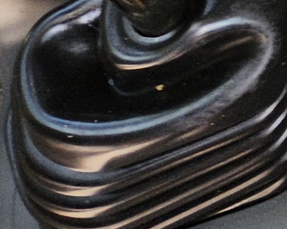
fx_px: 1529
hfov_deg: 7.8
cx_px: 1078
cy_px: -456
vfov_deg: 7.5
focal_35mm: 180
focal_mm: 5.4
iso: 25
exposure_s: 1/100
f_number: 1.8
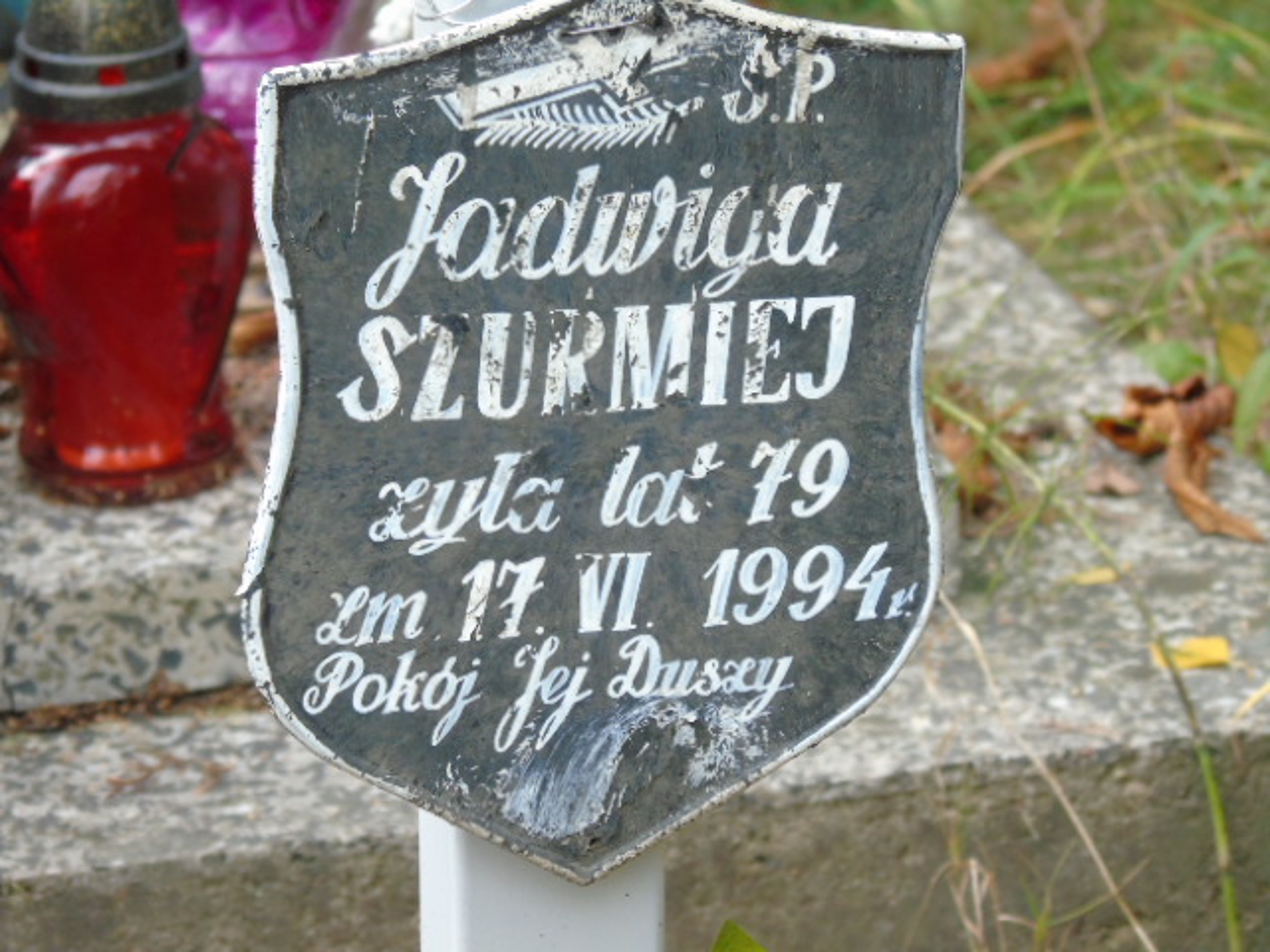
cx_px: 635
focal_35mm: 317
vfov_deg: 4.7
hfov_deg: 6.3
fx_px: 11630
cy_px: 476
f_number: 5.1
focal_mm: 57
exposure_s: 1/125
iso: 320
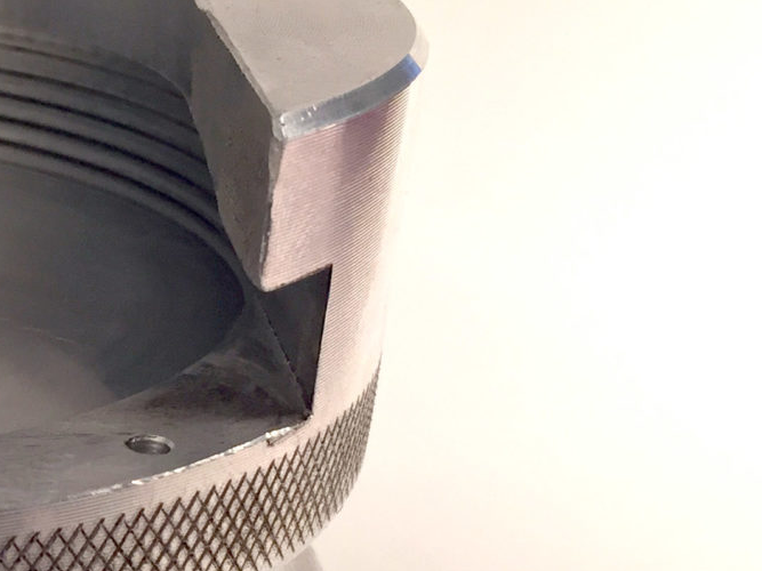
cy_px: 501
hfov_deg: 19.7
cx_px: -306
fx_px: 1959
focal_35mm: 89
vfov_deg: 16.4
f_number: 2.2
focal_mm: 4.15
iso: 80
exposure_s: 1/30
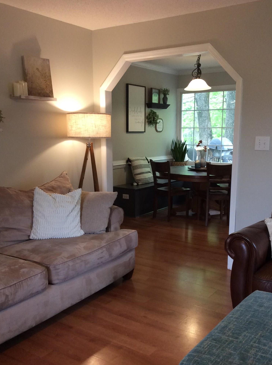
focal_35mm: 38
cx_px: 146
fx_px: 399
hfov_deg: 37.6
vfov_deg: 49.0
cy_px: 201
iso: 100
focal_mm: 3.3
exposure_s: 1/24
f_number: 2.4
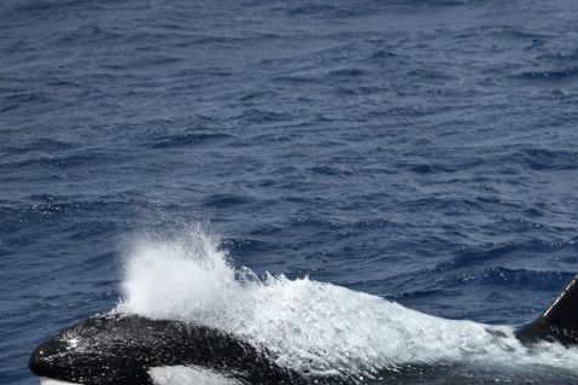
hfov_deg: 3.2
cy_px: 312
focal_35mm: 635
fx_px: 10191
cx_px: 436
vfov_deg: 2.2
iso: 720
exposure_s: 1/8000
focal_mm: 380
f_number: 6
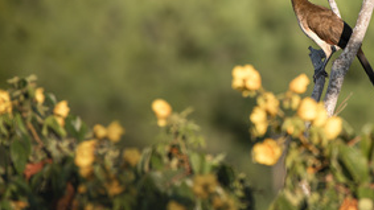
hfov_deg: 2.1
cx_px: 292
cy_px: 28
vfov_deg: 1.2
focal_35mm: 1022
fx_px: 10132
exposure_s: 1/2000
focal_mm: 600
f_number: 6.3
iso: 640
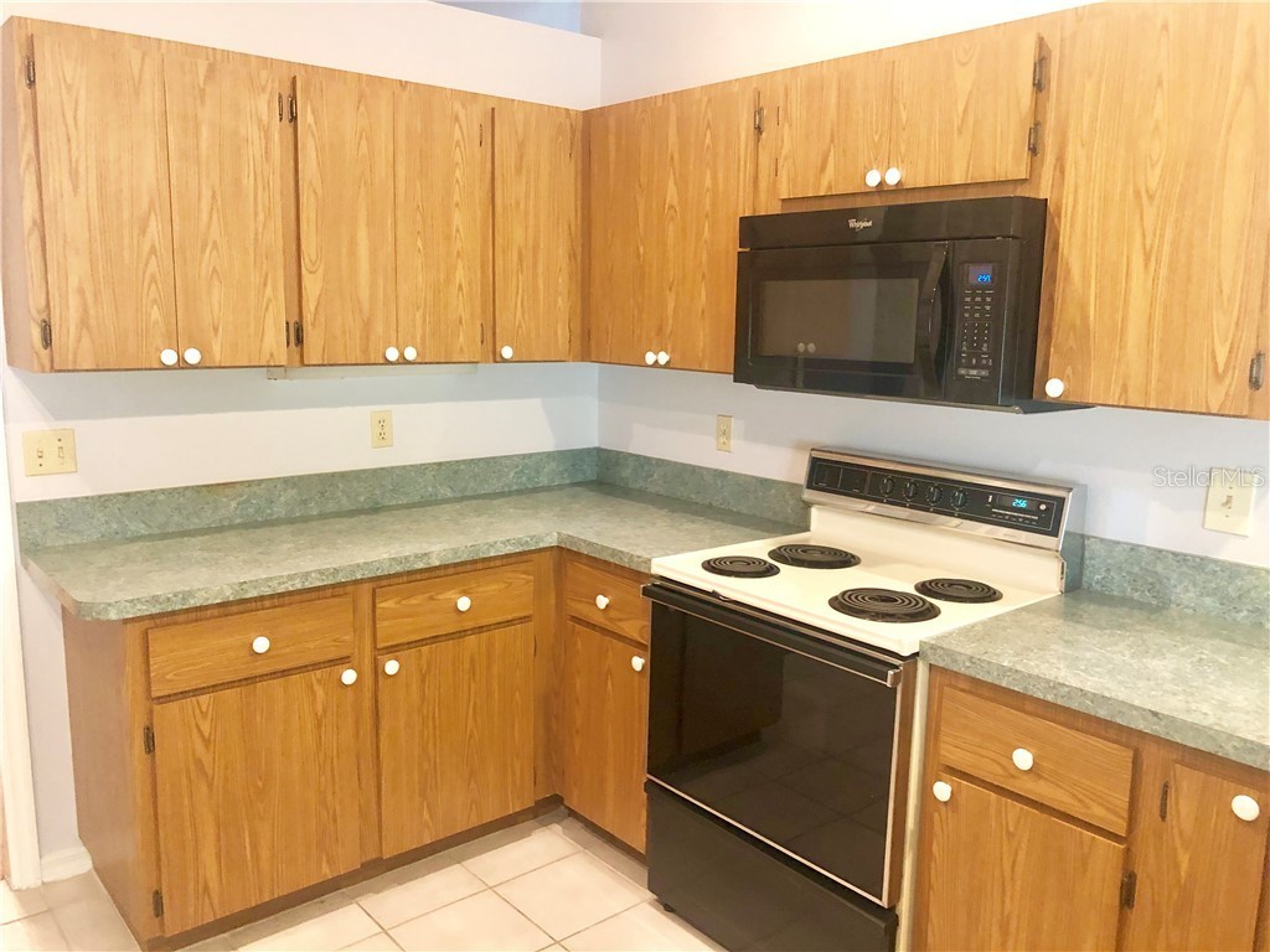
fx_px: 1027
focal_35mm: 28
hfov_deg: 63.4
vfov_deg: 49.7
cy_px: 476
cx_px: 635
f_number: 1.8
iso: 80
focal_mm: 3.99
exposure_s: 1/7
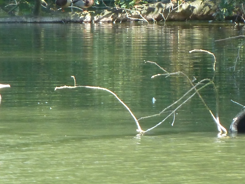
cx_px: 131
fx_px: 6463
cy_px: 82
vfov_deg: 1.6
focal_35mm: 913
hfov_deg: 2.2
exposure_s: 1/125
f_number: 4.9
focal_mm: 49.2
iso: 250
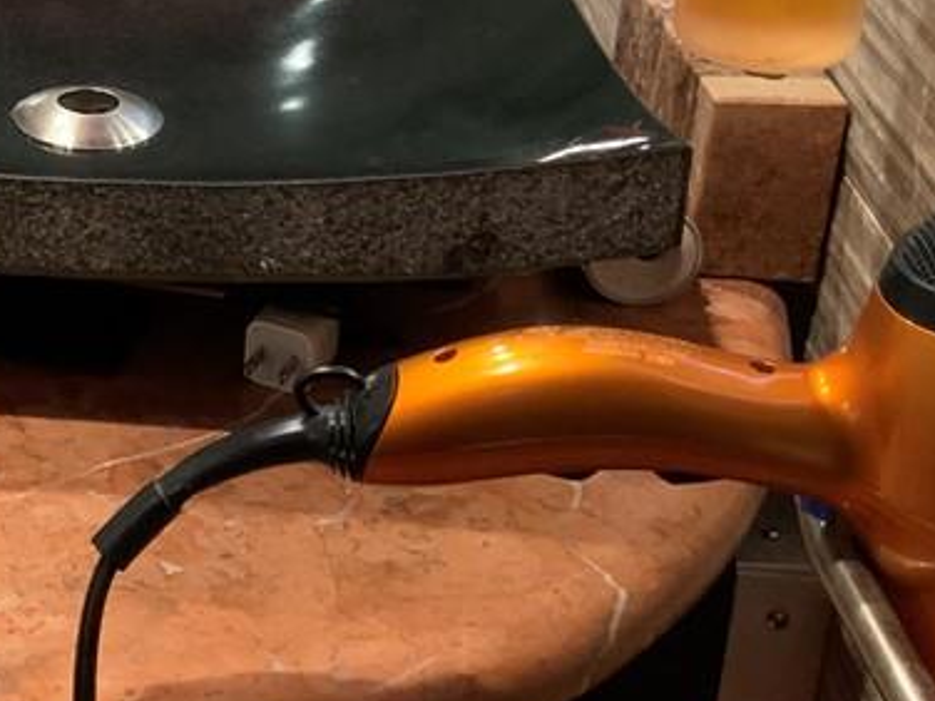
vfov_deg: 18.2
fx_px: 2134
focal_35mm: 79
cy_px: 17
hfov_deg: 22.9
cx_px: -154
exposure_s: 1/57
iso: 250
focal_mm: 3
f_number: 1.8
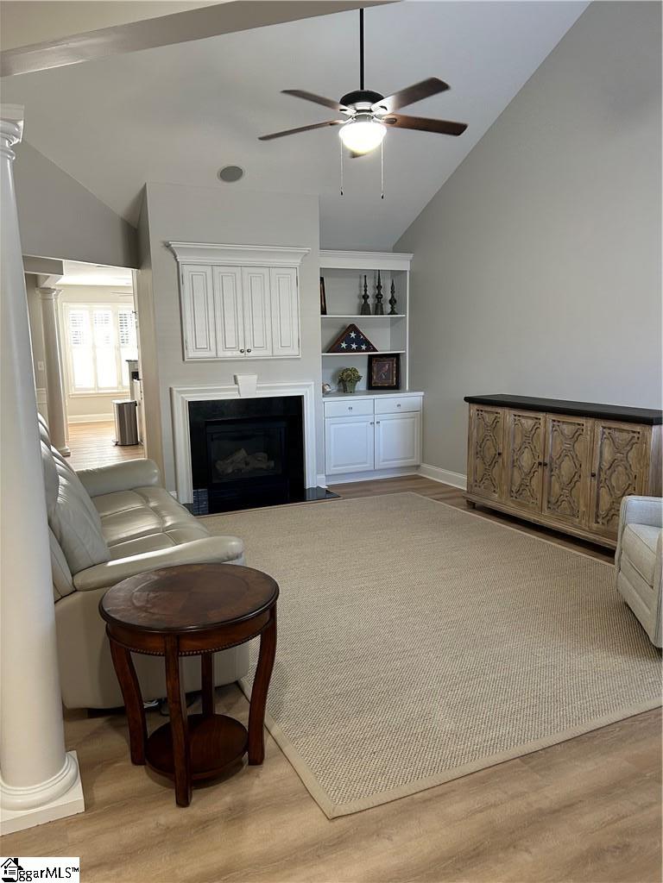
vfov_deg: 67.3
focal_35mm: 26
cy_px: 442
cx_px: 332
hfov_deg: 53.1
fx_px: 664
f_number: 1.5
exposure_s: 1/60
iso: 125
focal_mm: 5.7
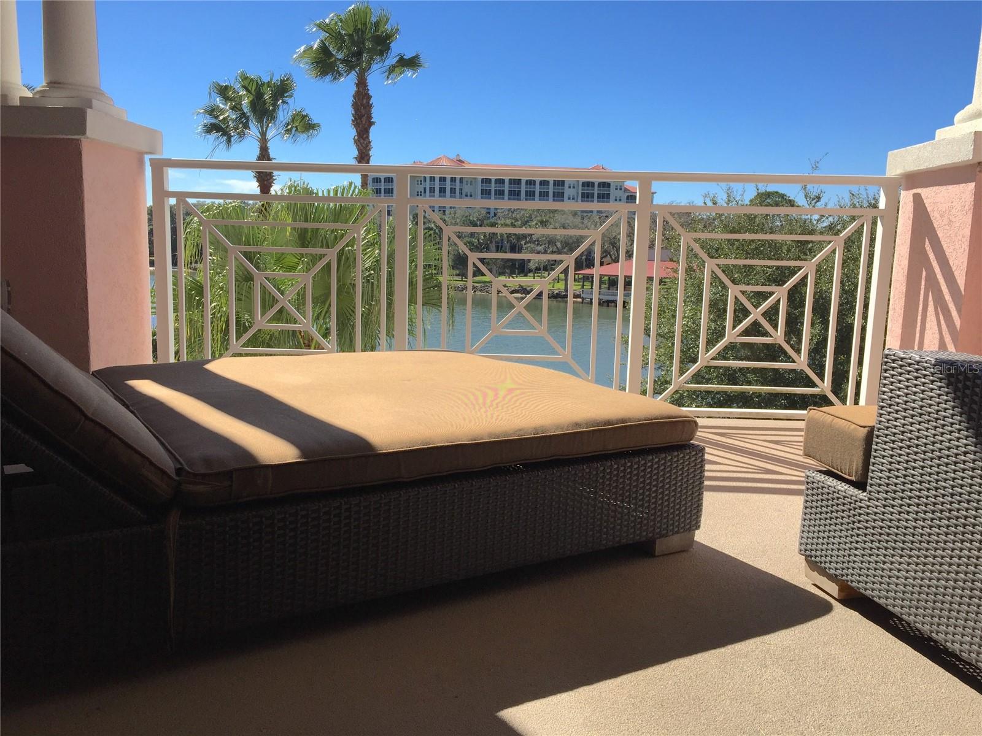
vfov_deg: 48.2
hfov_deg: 61.7
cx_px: 491
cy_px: 368
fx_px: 823
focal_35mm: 29
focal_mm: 4.15
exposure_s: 1/1799
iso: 32
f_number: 2.2
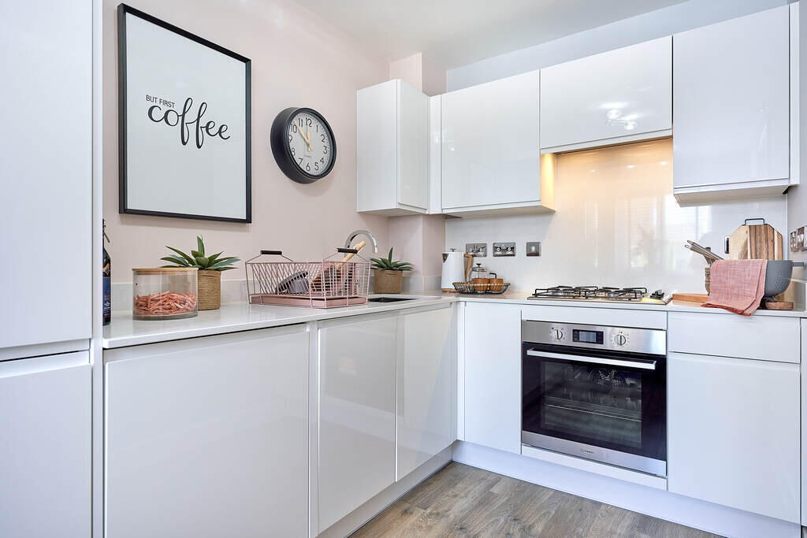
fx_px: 435
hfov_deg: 85.7
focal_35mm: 19
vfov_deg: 63.5
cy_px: 269
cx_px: 404
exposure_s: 1/5
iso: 100
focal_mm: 19.4
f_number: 7.1
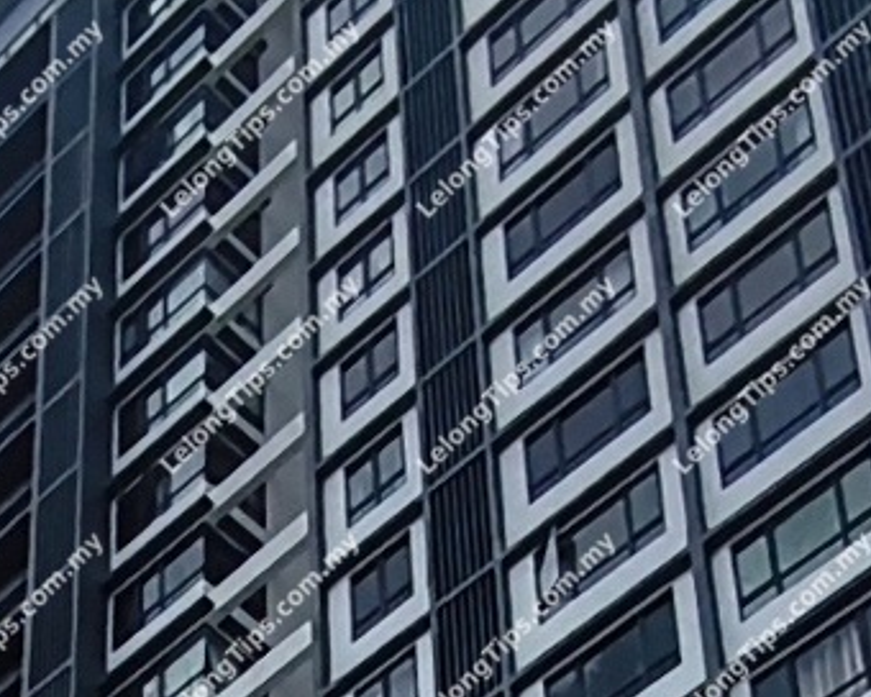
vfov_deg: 13.6
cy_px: 1244
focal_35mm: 102
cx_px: 607
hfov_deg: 18.7
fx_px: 2629
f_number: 2.2
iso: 50
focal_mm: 1.65
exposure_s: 1/7843
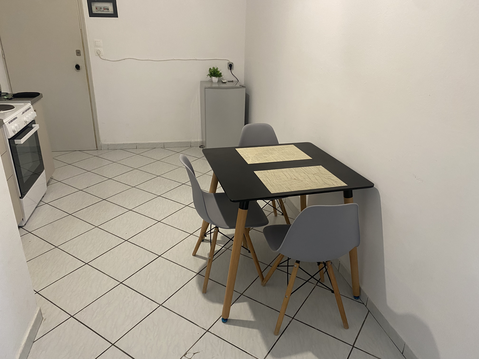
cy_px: 180
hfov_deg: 67.3
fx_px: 360
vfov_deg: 53.1
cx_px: 240
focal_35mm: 26
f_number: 1.8
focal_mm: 4.25
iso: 200
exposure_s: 1/50
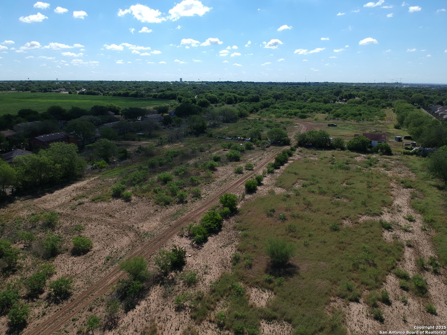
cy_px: 168
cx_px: 224
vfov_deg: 54.9
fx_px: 323
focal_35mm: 25
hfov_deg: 69.4
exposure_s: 1/1600
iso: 100
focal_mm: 4.49
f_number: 2.6
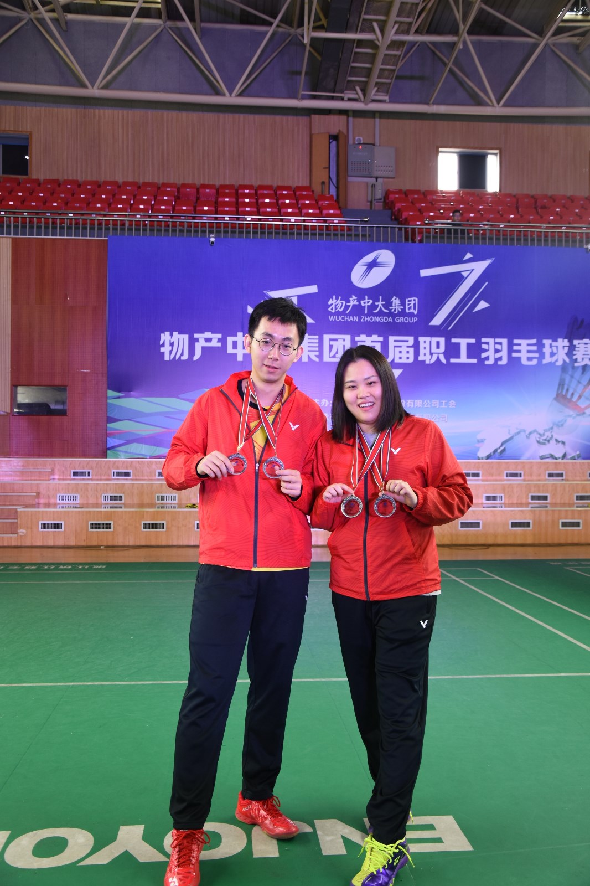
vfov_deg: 53.1
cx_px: 295
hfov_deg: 36.9
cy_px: 443
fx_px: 885
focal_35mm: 36
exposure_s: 1/30
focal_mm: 24
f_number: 3.8
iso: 320
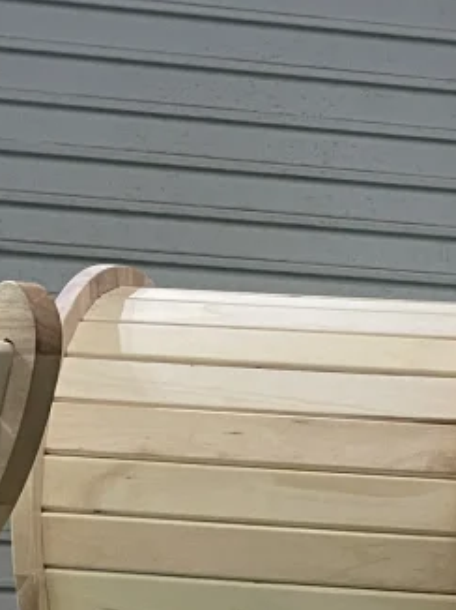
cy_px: 951
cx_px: 592
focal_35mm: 115
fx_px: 2023
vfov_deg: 15.6
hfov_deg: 12.5
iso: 100
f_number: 1.6
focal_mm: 4.2
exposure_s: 1/50
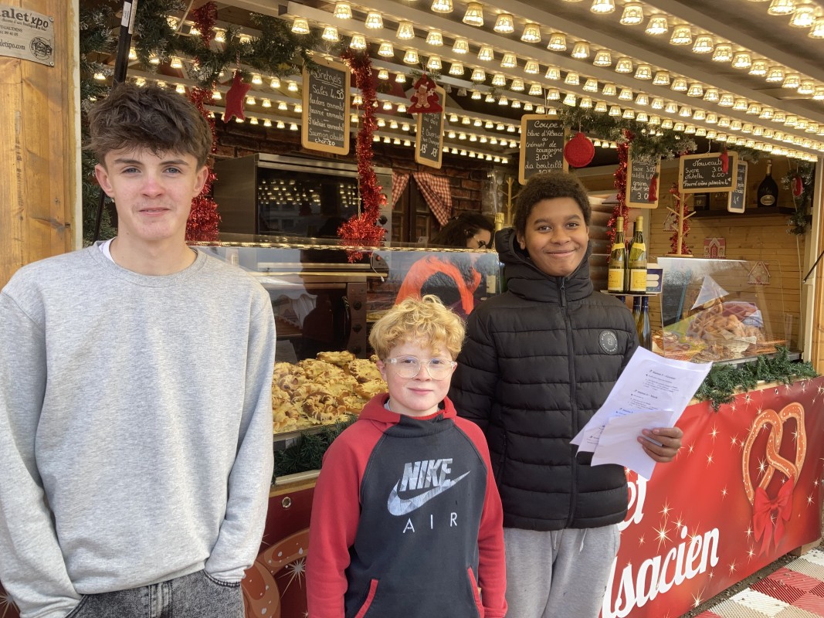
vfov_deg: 49.7
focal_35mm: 28
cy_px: 309
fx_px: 666
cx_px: 412
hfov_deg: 63.4
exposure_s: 1/112
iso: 20
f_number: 1.8
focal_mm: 3.99
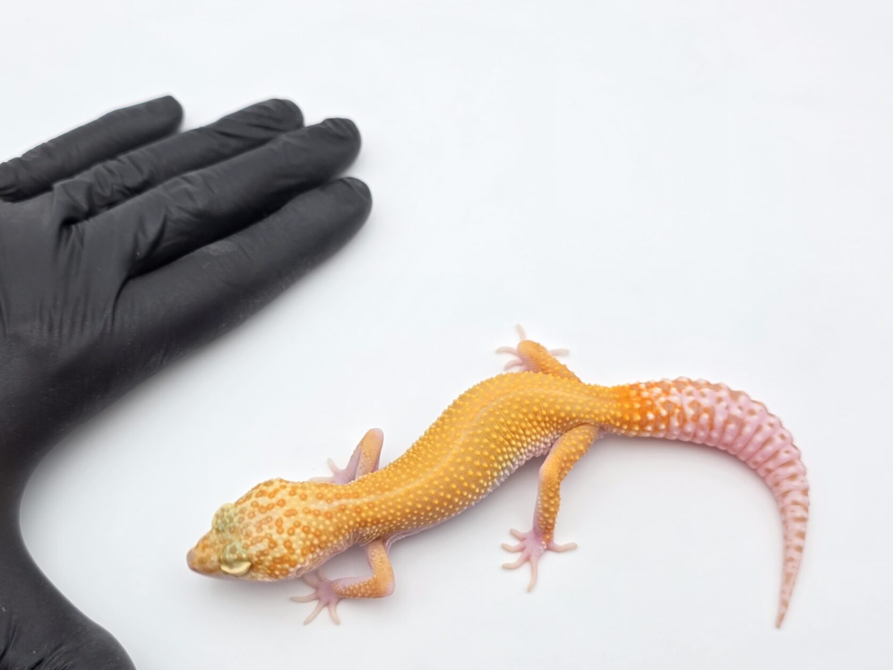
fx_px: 903
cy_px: 401
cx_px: 379
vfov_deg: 40.5
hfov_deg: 52.4
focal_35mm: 35
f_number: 1.7
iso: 32
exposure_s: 1/359
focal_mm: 6.3
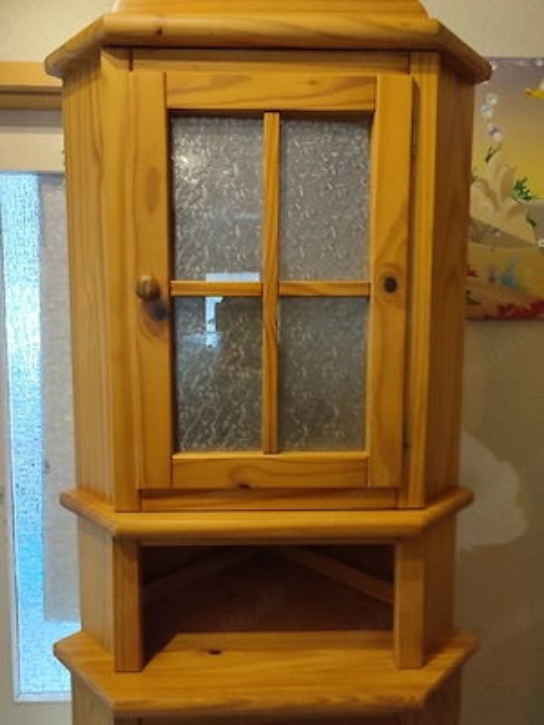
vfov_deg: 69.4
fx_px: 524
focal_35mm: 25
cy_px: 362
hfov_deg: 54.9
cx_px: 272
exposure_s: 1/17
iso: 540
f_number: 1.9
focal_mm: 6.04
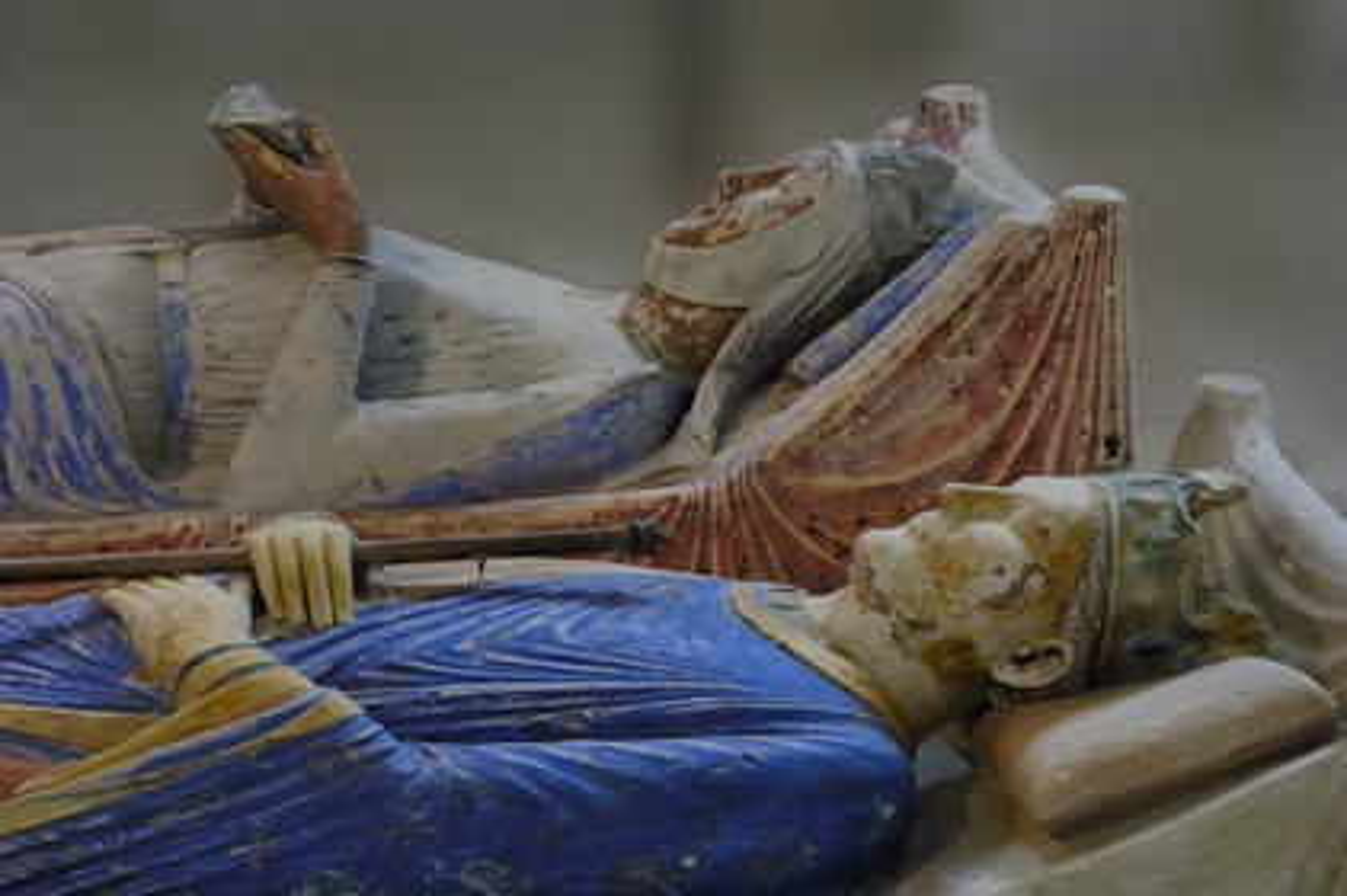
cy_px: 448
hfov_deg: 19.5
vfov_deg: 13.0
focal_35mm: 105
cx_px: 674
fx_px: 3926
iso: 100
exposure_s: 1.8
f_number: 14
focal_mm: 70
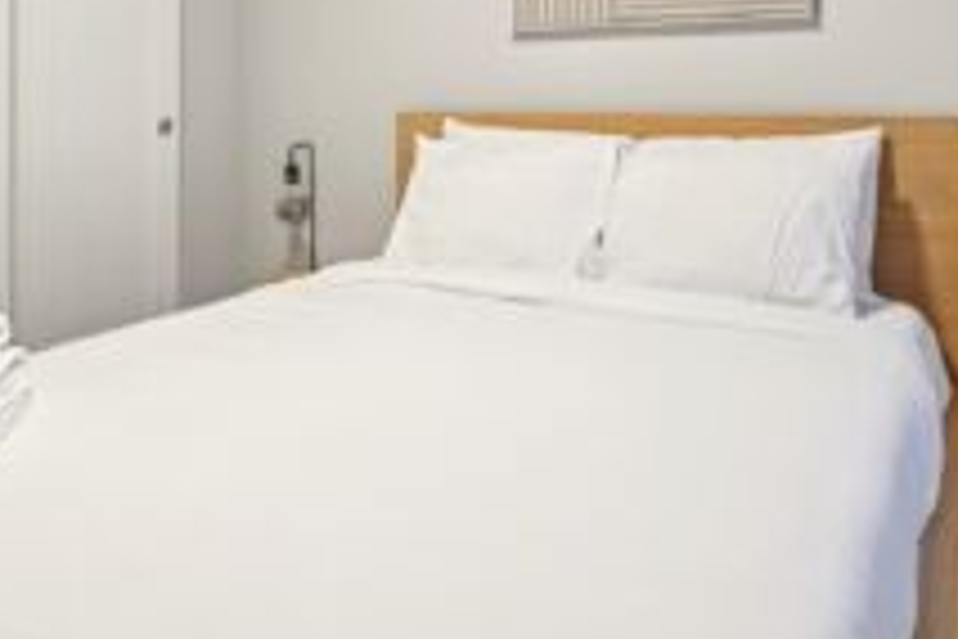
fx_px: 798
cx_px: 481
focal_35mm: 30
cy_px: 101
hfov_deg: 61.9
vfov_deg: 41.2
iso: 1600
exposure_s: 1/15
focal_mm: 16
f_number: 8
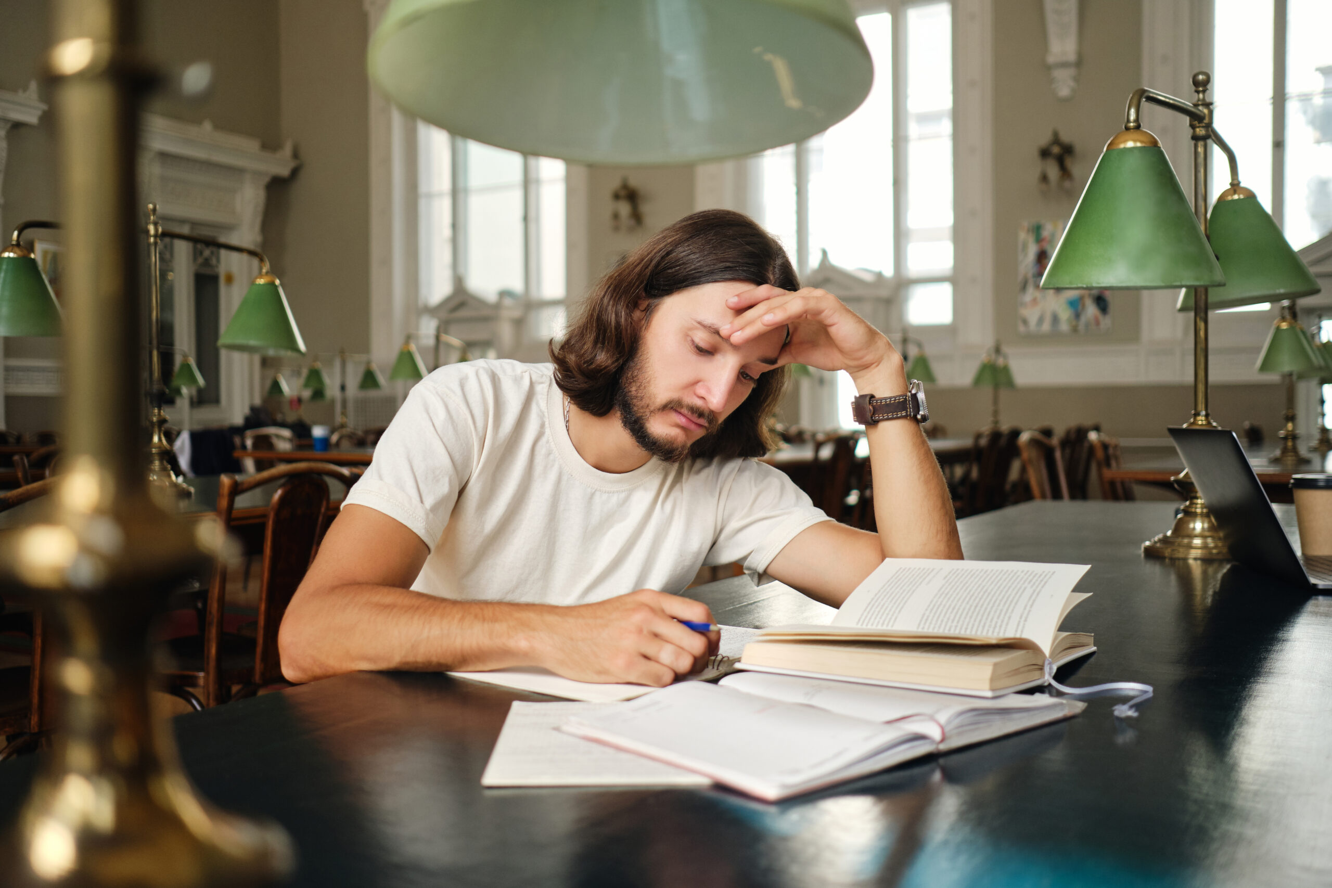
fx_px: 1295
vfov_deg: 37.9
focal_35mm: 35
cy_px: 444
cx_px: 666
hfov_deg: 54.4
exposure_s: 1/500
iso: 400
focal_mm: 23
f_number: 2
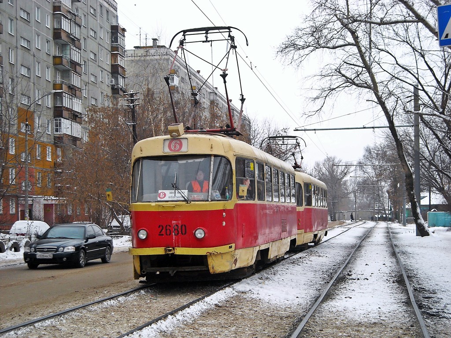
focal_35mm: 76
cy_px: 169
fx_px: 990
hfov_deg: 25.7
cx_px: 226
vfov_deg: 19.4
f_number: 3.9
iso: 104
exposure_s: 1/52
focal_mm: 12.3
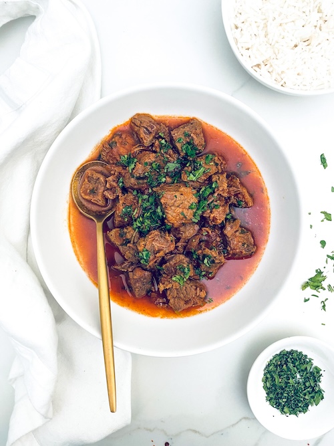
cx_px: 167
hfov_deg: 53.0
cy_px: 223
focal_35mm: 26
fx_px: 335
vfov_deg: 67.3
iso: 160
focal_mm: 4.25
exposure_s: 1/60
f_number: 1.8
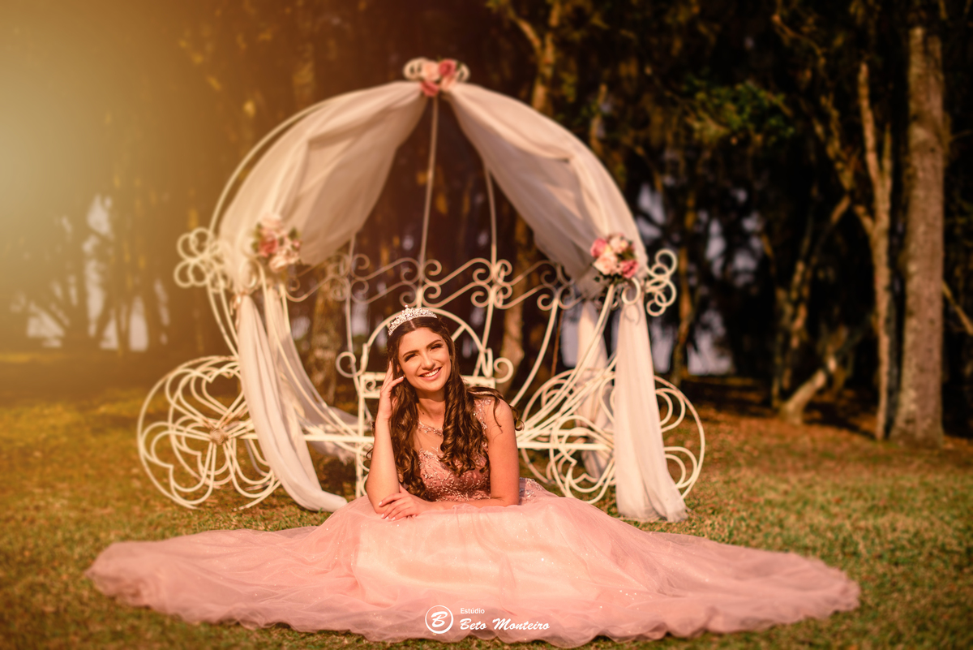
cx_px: 486
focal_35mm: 50
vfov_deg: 27.0
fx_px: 1352
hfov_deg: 39.6
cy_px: 325
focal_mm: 50
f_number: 1.8
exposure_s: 1/4000
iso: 100
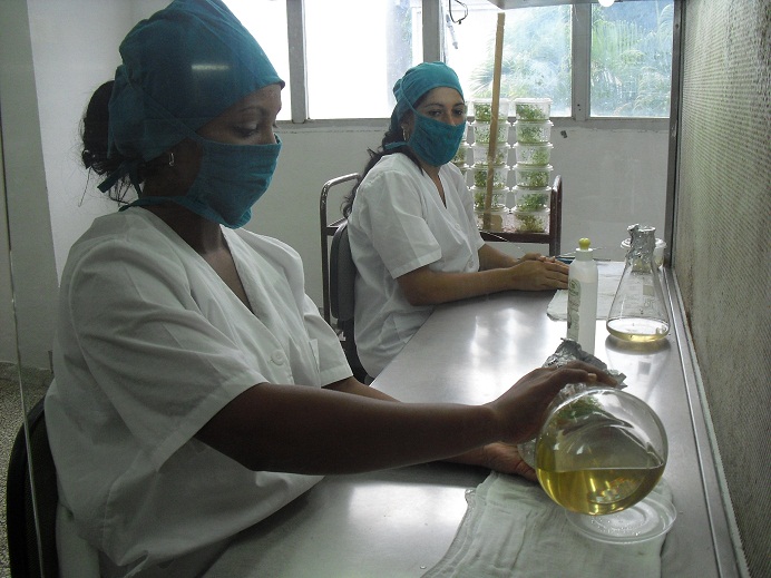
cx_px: 386
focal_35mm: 36
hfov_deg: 51.4
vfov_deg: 39.7
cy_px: 289
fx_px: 802
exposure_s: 1/100
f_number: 3.1
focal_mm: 6.3
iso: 200
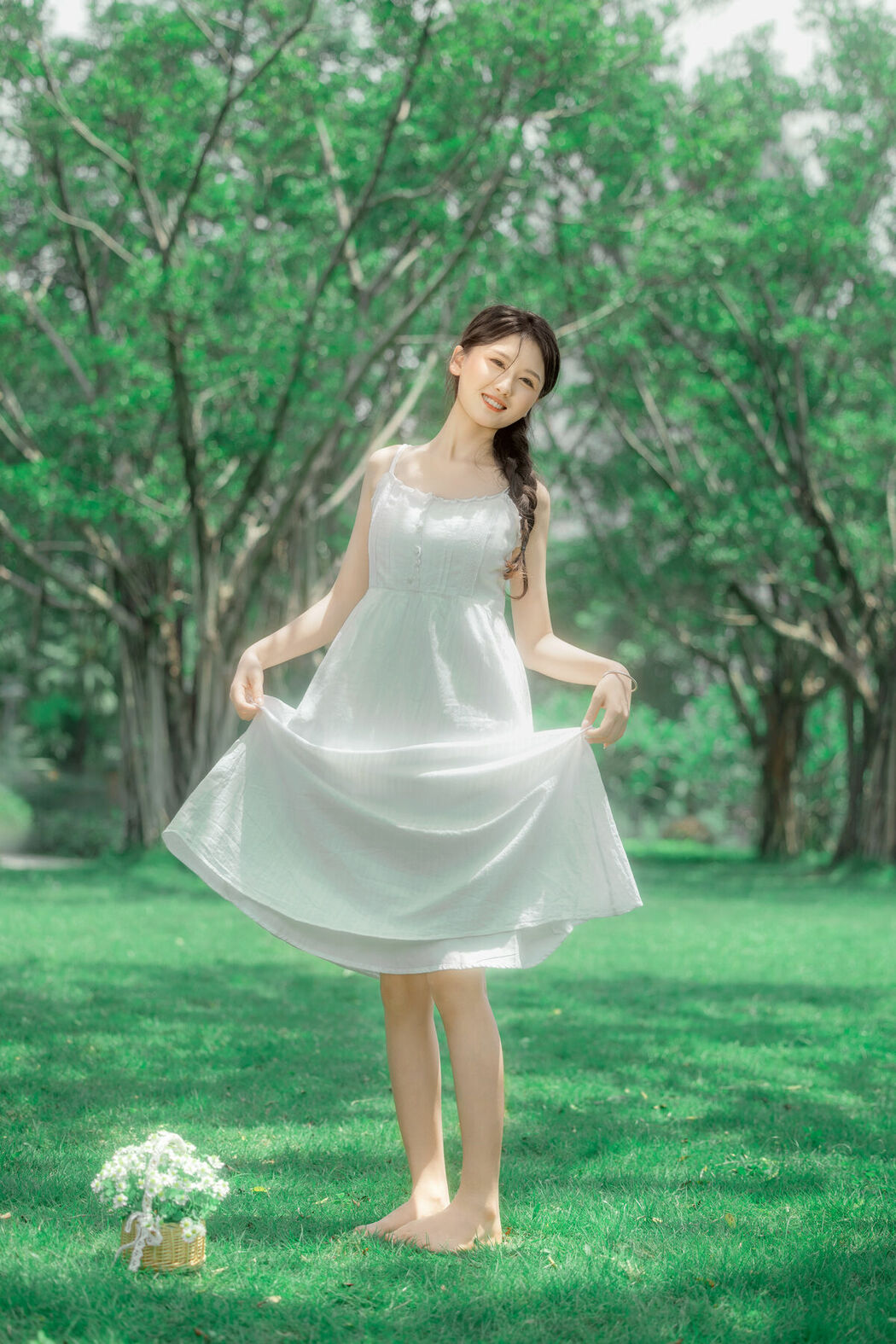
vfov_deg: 27.3
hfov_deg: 18.4
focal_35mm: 74
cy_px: 672
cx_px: 448
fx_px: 2762
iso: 100
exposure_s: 1/1000
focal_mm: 75
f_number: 2.8
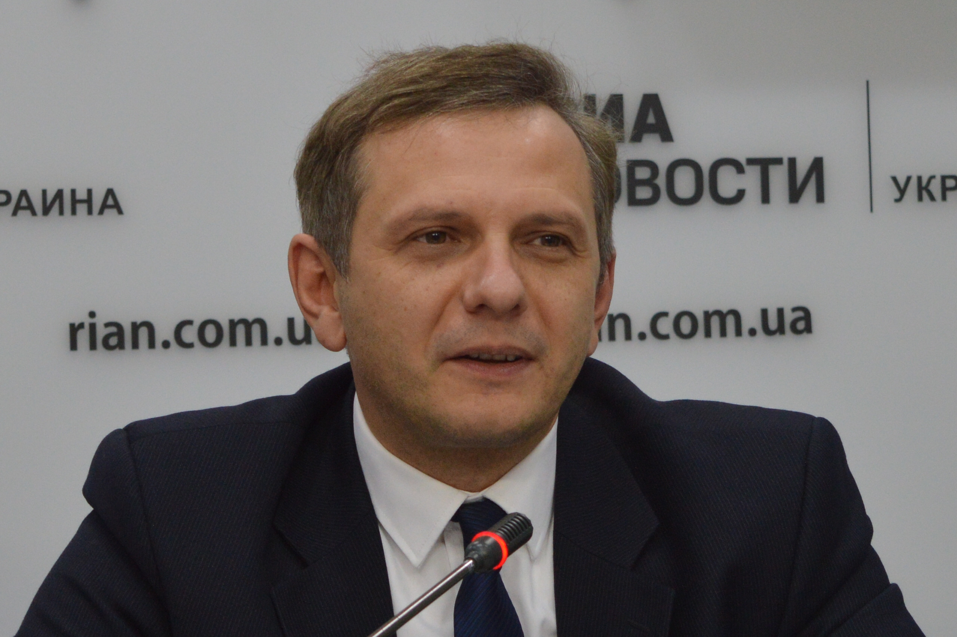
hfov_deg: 24.6
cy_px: 318
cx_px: 478
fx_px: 2192
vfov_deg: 16.5
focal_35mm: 82
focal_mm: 55
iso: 500
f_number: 5.6
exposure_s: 1/60
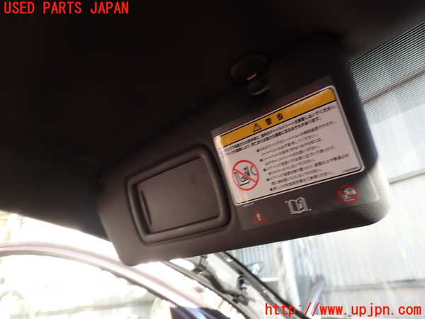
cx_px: 212
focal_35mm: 25
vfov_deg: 54.9
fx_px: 307
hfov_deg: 69.4
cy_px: 160
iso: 125
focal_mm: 4.5
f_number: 2.8
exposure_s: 1/60
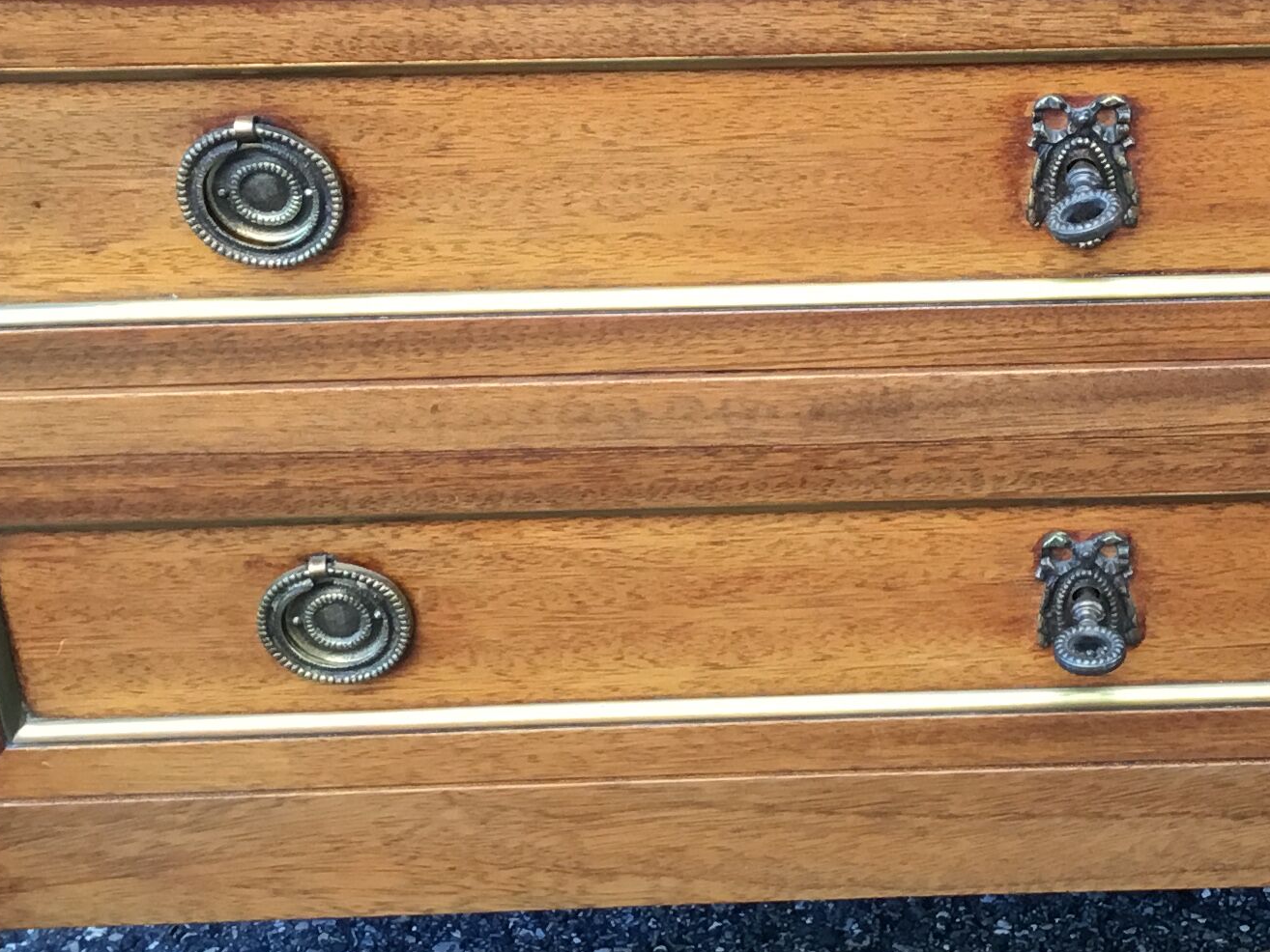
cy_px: 232
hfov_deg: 24.8
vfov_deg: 19.0
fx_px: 2826
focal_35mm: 77
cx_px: 1054
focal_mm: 3.3
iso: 32
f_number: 2.4
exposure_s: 1/33
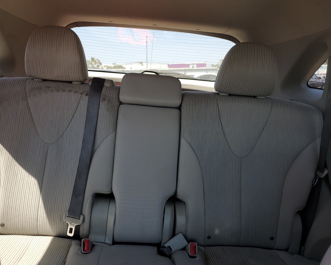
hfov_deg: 62.2
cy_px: 137
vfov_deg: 51.5
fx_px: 274
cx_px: 161
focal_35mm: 28
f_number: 1.5
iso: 50
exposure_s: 1/213
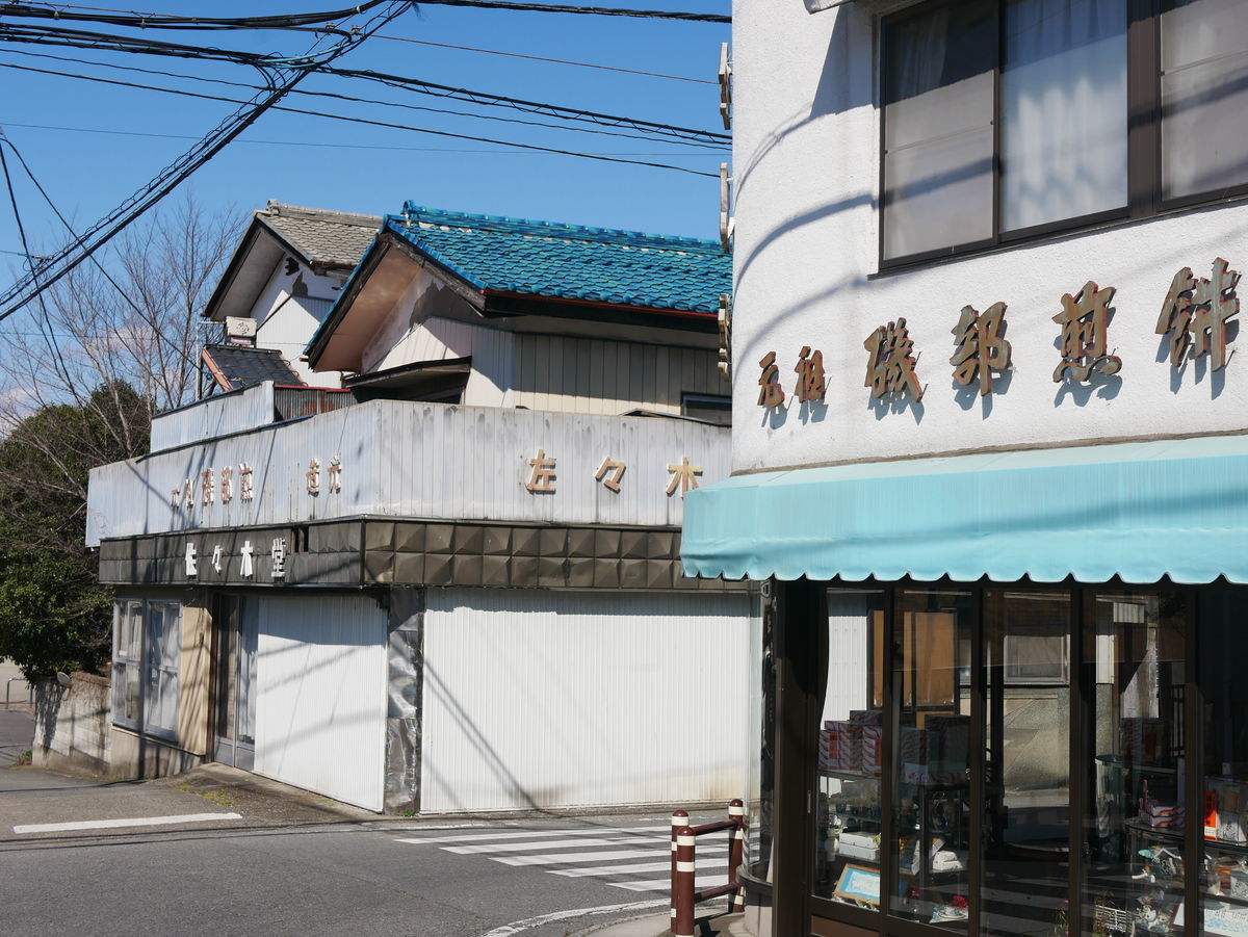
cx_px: 624
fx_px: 1803
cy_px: 468
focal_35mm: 50
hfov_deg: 38.2
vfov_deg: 29.1
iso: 200
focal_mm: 25
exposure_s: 1/1300
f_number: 5.6
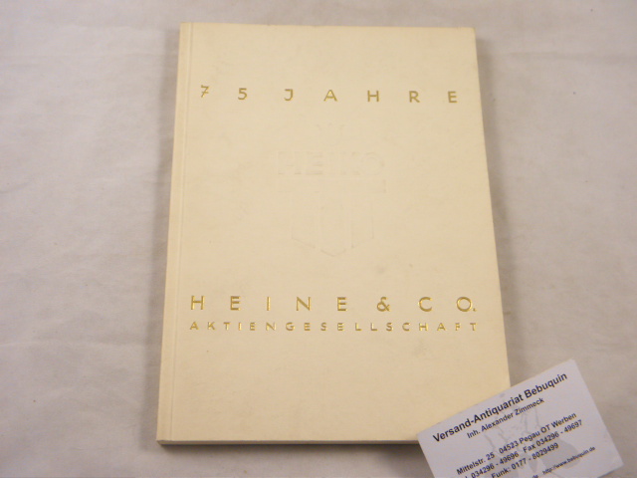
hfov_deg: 40.4
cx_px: 318
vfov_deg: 30.9
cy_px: 239
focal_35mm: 47
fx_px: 865
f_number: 3.9
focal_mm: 8.6
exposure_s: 1/50
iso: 100
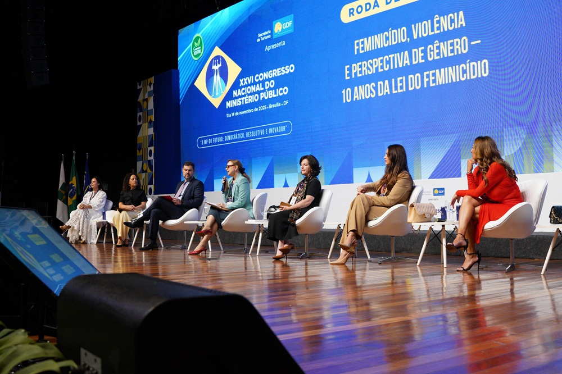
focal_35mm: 42
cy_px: 187
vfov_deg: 31.9
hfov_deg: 46.4
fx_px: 655
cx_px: 281
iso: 3200
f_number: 4.5
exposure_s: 1/125
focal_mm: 28
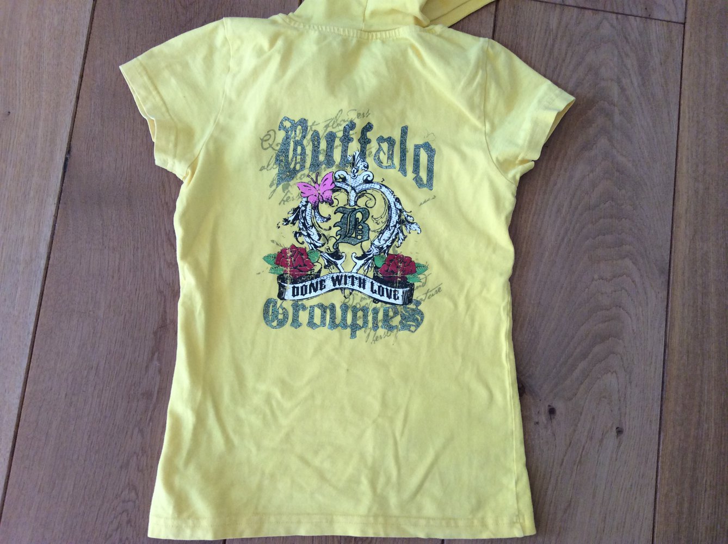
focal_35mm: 32
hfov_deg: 56.9
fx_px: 672
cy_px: 272
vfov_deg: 44.1
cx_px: 364
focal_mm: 3.3
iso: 64
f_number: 2.4
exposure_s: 1/25
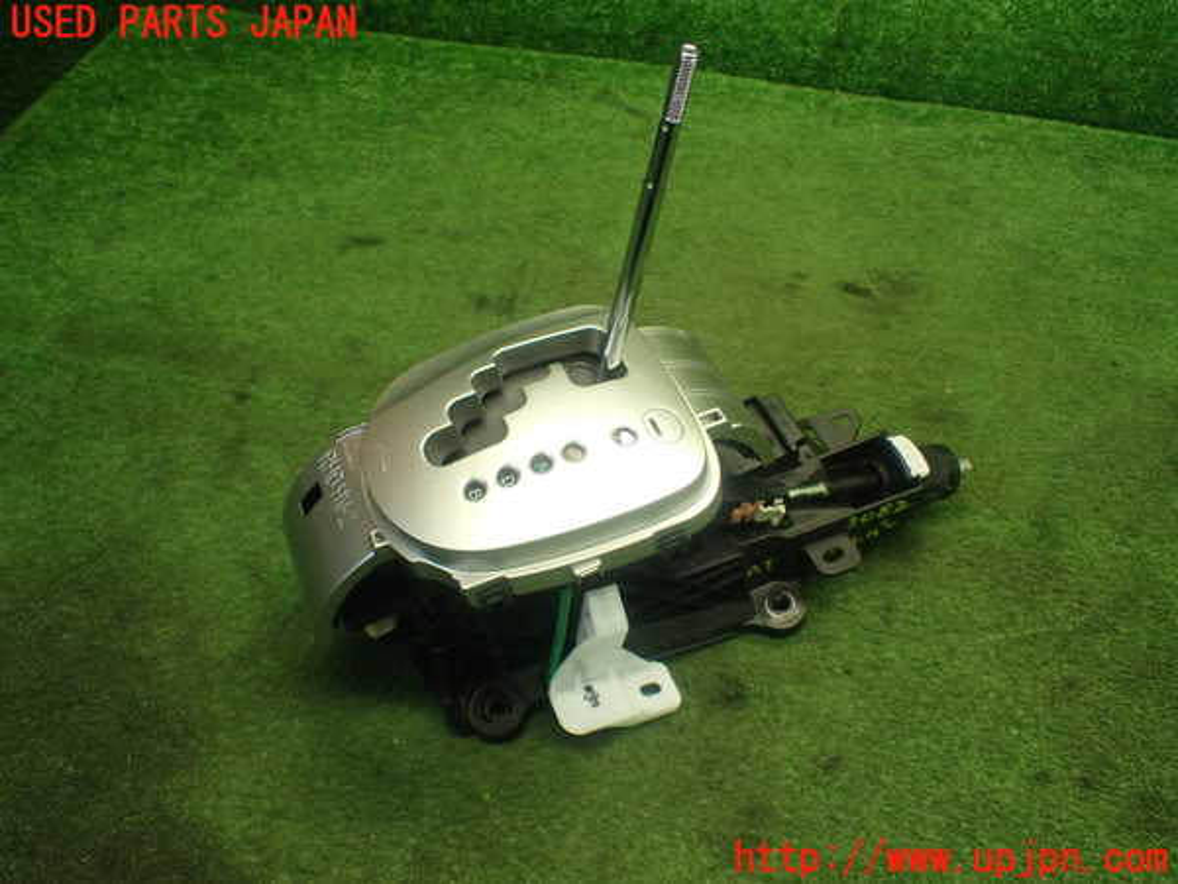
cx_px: 589
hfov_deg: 60.0
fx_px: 1021
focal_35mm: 30
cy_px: 442
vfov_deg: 46.8
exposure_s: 1/125
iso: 400
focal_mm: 5.4
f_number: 2.3
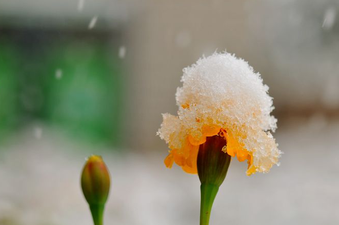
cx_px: 167
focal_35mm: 191
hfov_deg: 10.8
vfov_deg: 7.2
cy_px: 126
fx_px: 1793
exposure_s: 1/250
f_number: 6.7
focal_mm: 105
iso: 200
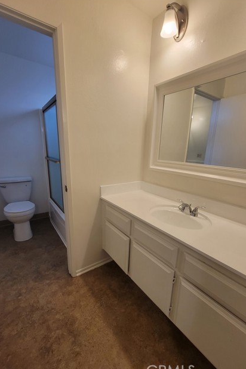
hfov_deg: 81.2
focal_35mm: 14
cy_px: 188
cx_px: 122
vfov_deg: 104.2
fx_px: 143
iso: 160
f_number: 2.2
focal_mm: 2.2
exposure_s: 1/60
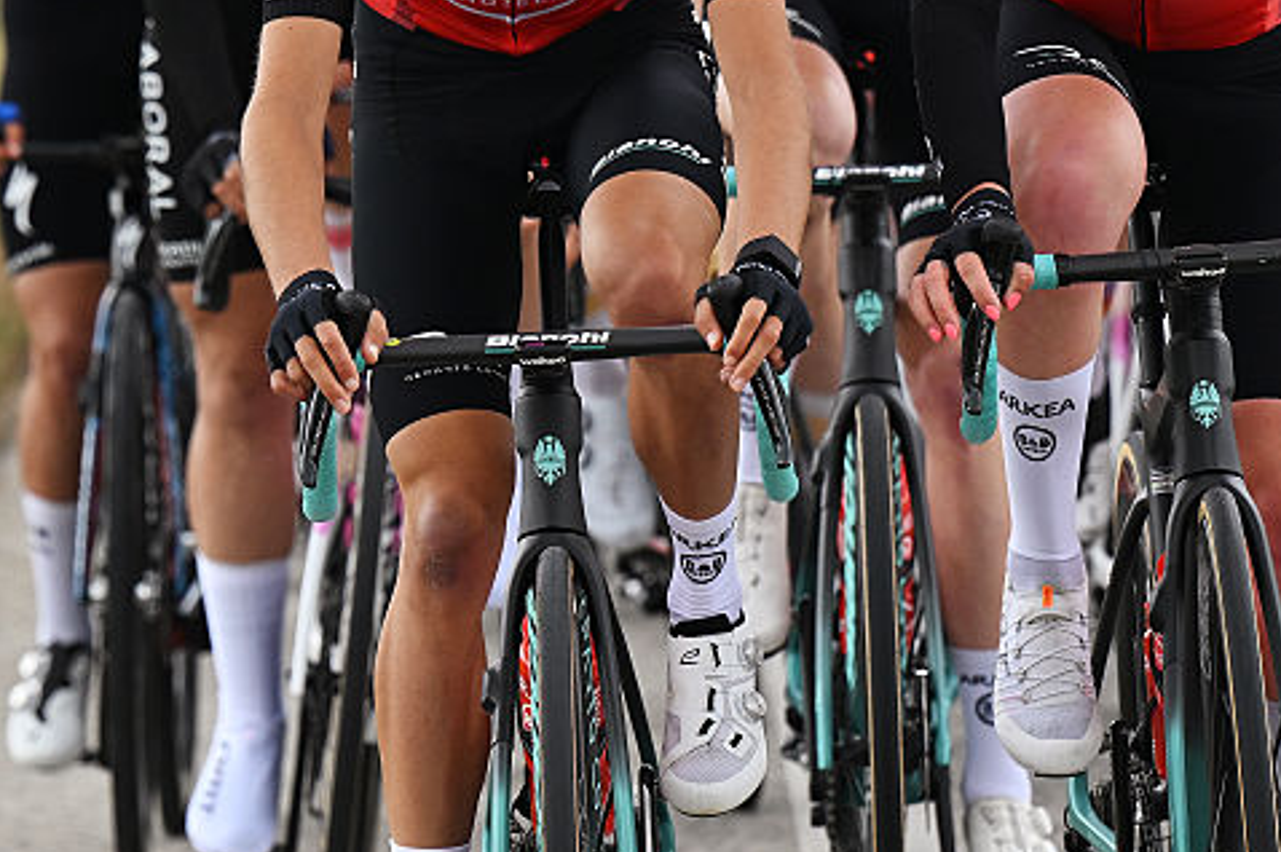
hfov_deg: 4.0
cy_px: 281
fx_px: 18277
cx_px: 935
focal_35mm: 514
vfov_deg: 2.7
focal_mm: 160
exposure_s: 1/2000
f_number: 3.5
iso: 400
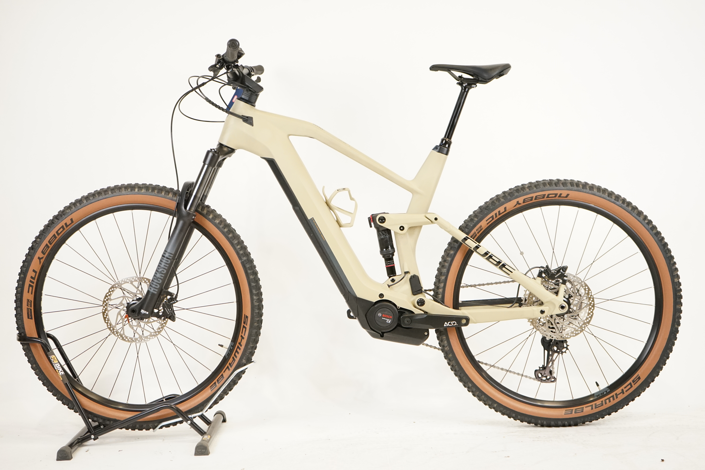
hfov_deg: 37.5
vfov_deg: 25.5
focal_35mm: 53
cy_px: 235
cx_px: 352
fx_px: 1038
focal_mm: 53
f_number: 5.6
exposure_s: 1/200
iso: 3200
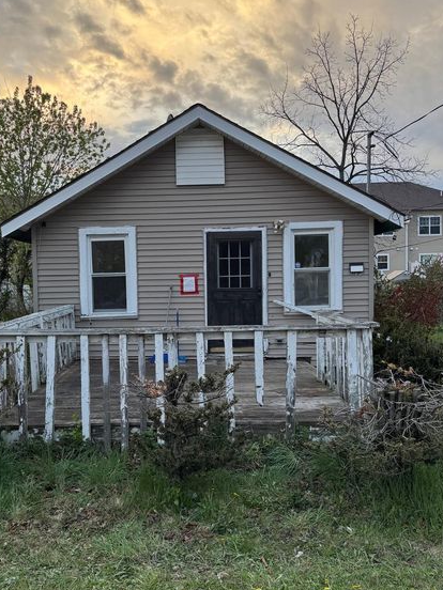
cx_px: 185
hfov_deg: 48.0
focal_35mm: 29
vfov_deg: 61.7
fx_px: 495
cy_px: 302
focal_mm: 6.76
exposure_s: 1/394
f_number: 1.78
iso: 80
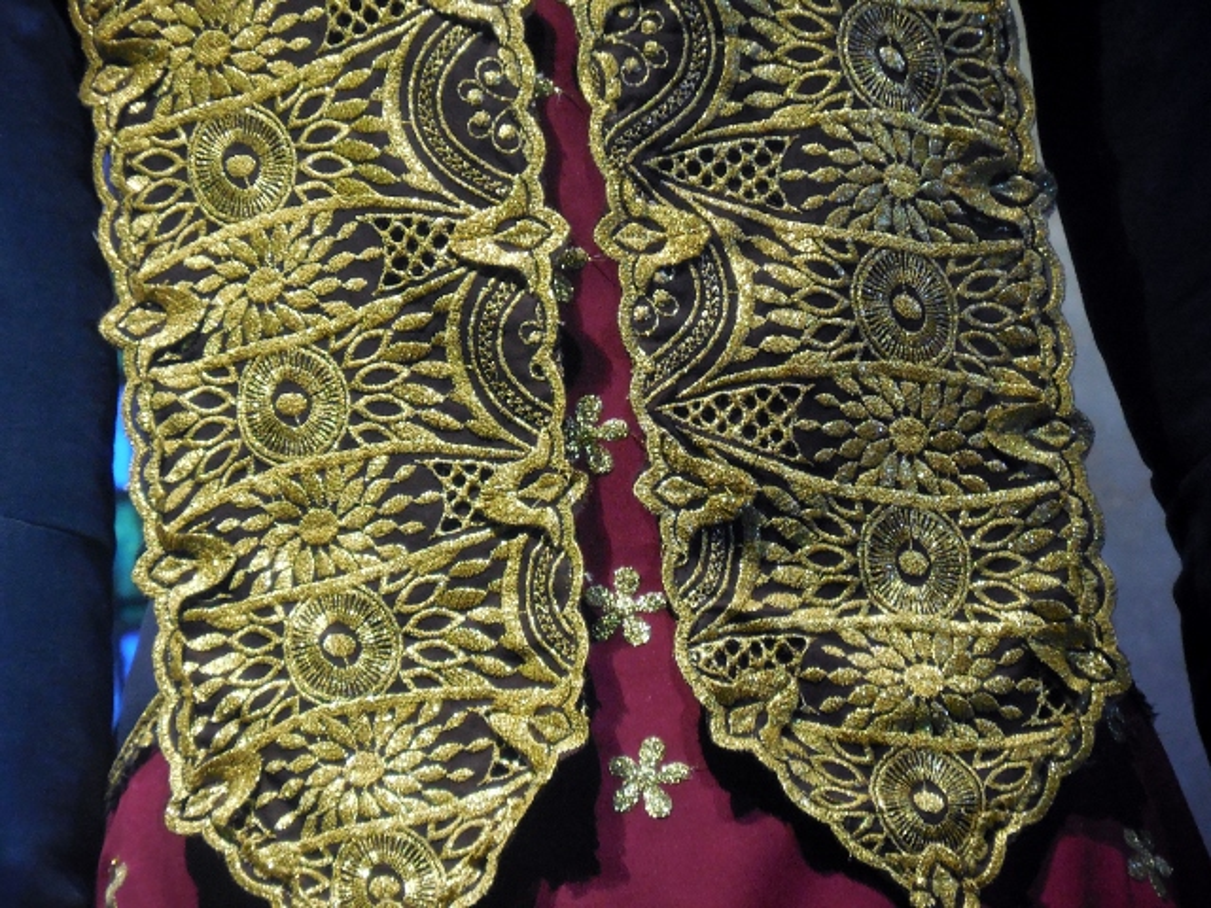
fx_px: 8956
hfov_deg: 7.7
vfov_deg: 5.8
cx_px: 606
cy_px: 454
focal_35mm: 256
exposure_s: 1/8
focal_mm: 46.1
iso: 800
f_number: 6
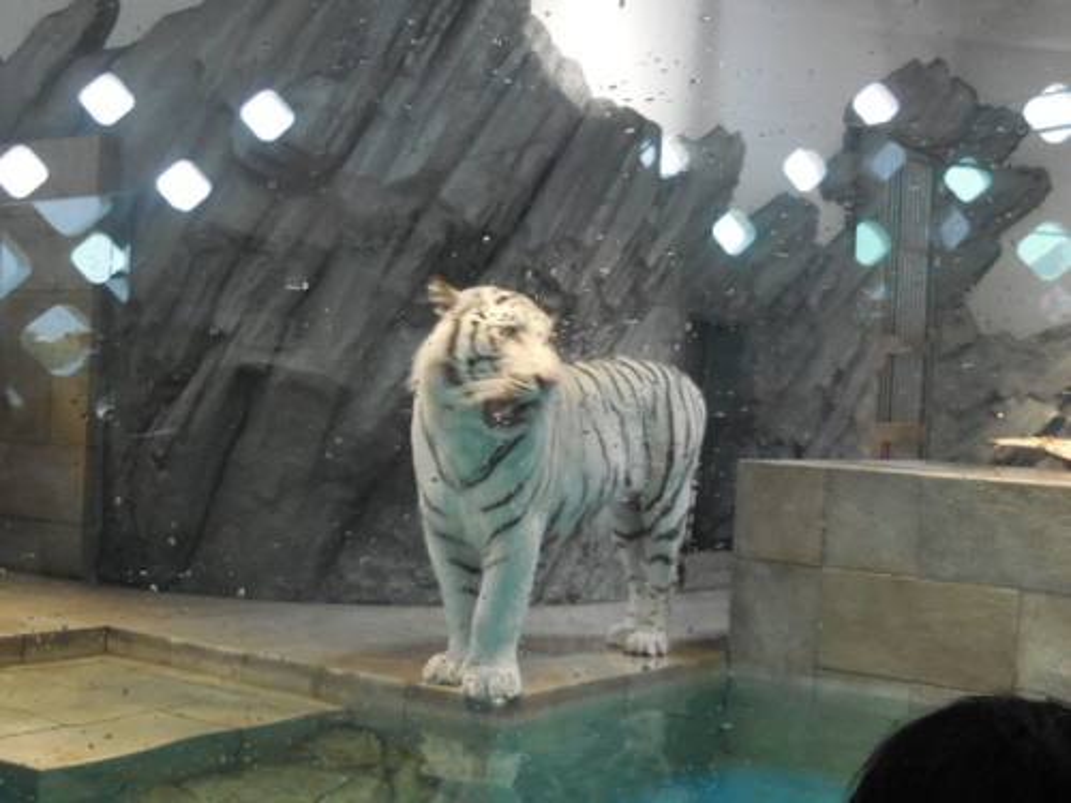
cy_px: 402
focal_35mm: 52
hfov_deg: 36.8
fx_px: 1609
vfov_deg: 28.0
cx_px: 536
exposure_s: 1/30
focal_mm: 9.4
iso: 400
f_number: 4.3
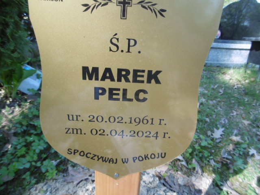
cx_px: 130
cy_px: 98
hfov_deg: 71.6
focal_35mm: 24
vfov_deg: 56.8
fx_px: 180
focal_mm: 4.3
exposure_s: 1/100
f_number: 3.1
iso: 100
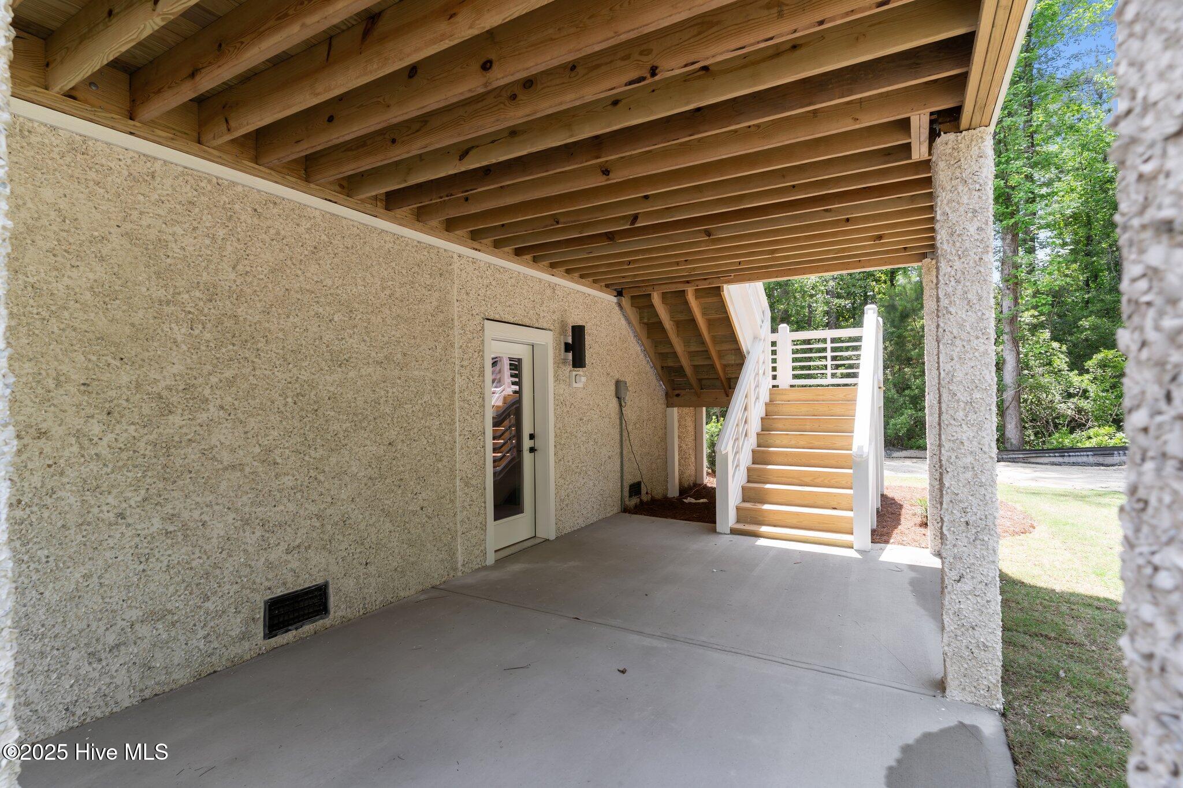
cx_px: 592
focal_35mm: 17
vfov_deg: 70.4
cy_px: 394
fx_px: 559
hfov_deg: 93.3
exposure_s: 1/100
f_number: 6.3
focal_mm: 17
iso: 125
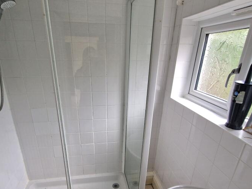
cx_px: 120
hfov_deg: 81.7
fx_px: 146
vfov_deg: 65.2
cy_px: 115
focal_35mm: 20
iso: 160
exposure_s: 1/50
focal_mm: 2.2
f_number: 2.2
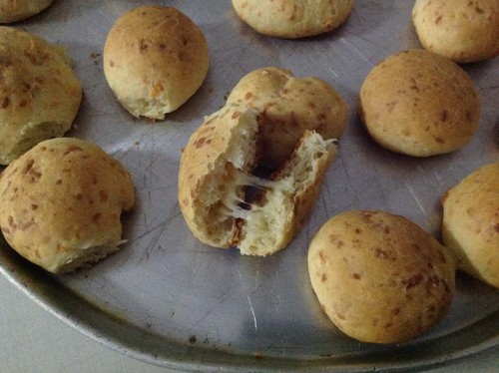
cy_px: 186
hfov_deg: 52.7
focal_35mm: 35
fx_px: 504
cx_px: 250
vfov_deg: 40.6
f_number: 2.4
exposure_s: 1/17
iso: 800
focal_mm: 4.28
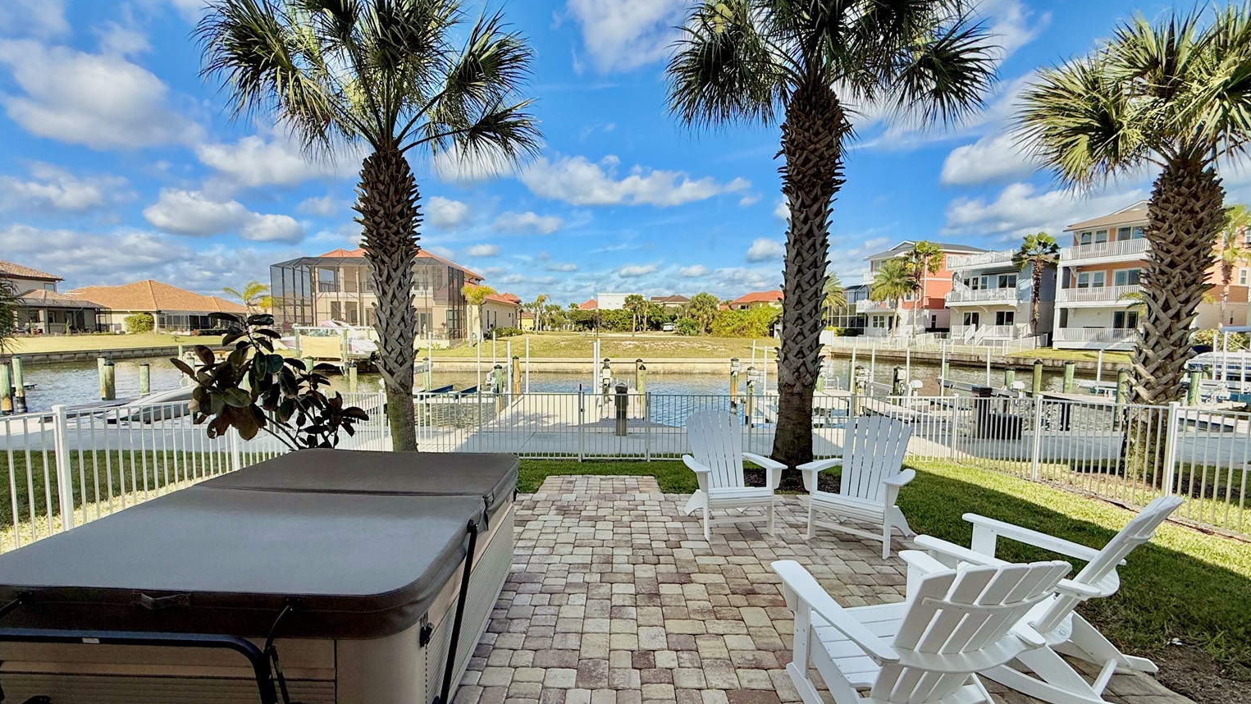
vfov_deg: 67.1
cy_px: 364
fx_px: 531
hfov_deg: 99.3
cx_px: 610
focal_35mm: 16
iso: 50
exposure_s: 1/2611
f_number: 2.2
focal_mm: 2.22
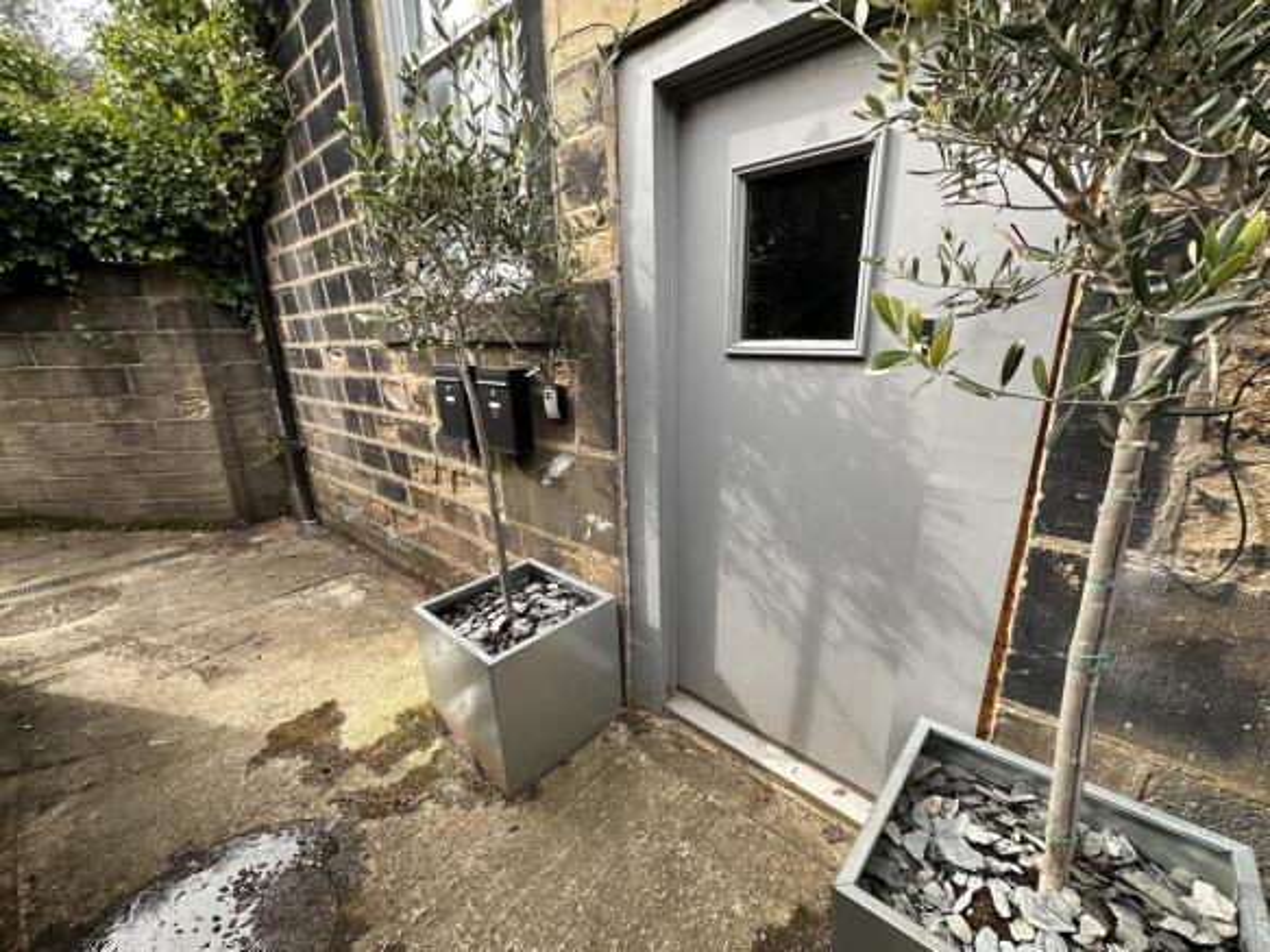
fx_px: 514
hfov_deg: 102.1
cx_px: 635
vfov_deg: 85.7
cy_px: 476
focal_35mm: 14
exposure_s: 1/196
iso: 40
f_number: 2.2
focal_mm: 2.22
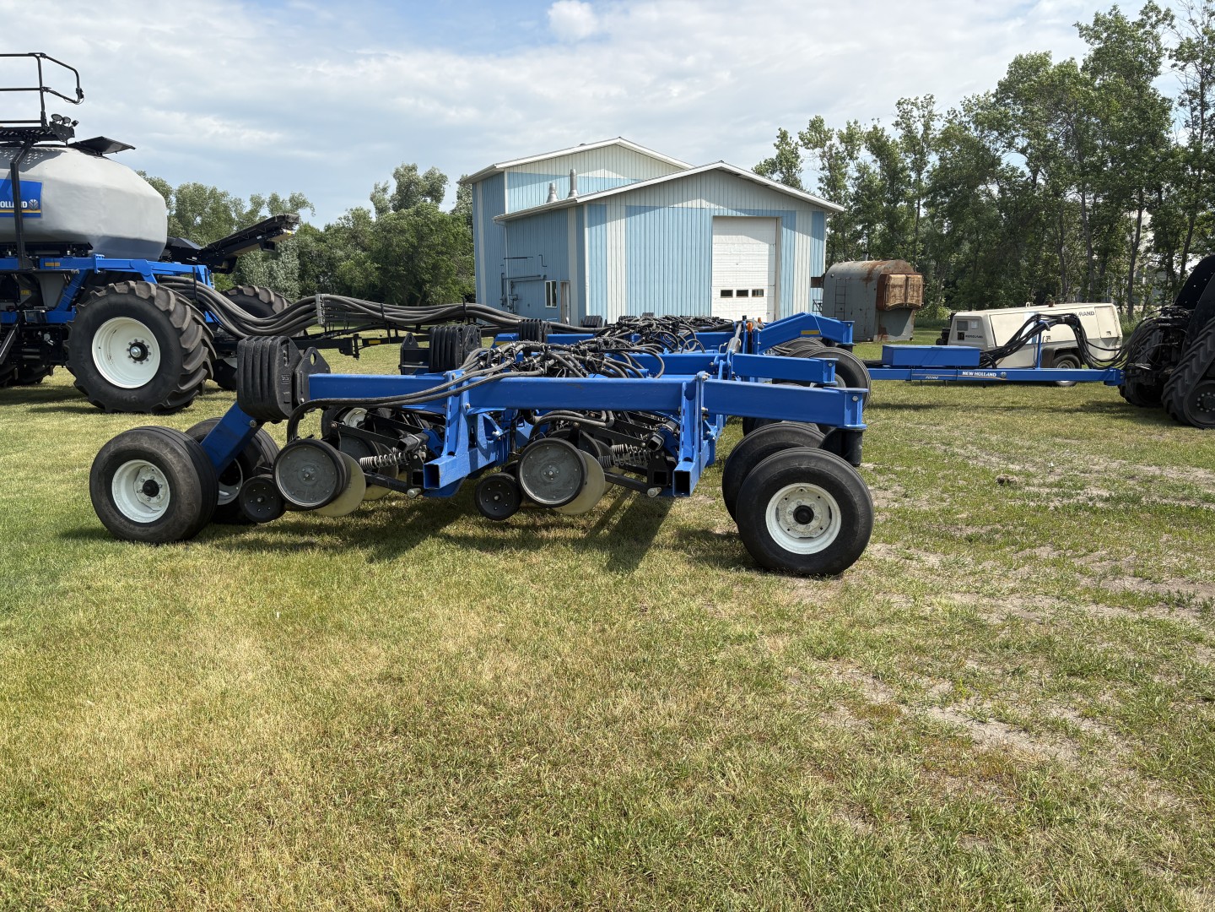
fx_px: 913
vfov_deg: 53.1
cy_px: 456
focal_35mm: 26
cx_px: 608
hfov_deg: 67.3
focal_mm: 5.96
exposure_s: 1/2639
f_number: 1.6
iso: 50
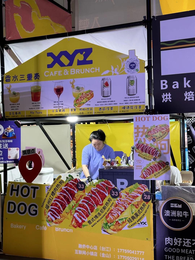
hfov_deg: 30.3
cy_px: 130
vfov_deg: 39.7
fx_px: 361
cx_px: 98
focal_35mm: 48
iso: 100
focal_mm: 6.86
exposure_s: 1/50
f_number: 1.78
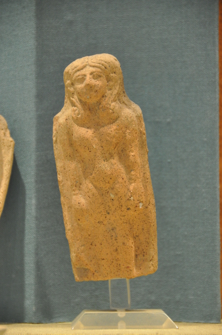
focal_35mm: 255
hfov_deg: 5.4
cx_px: 111
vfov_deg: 8.1
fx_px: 2367
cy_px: 168
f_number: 5.6
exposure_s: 1/30
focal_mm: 170
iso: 1600
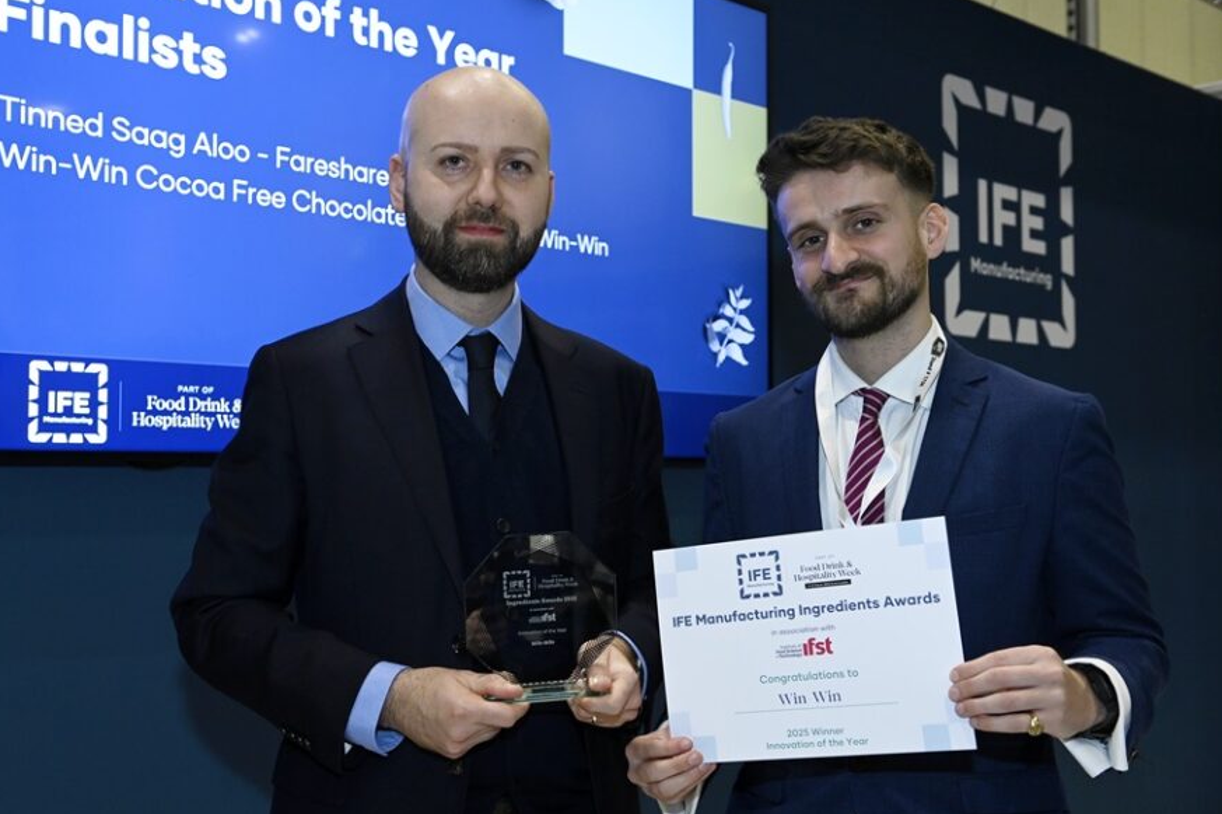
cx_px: 591
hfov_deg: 44.5
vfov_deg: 30.5
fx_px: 1493
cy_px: 394
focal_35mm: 44
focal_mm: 40
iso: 4000
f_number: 4.5
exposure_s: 1/160
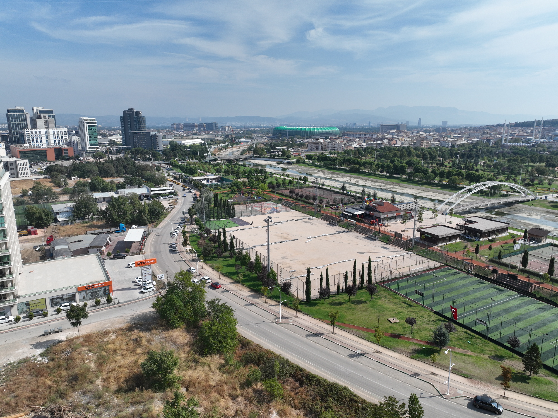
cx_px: 279
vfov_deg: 56.8
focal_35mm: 24
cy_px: 209
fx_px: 387
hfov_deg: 71.6
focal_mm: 12.29
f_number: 2.8
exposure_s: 1/2000
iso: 100
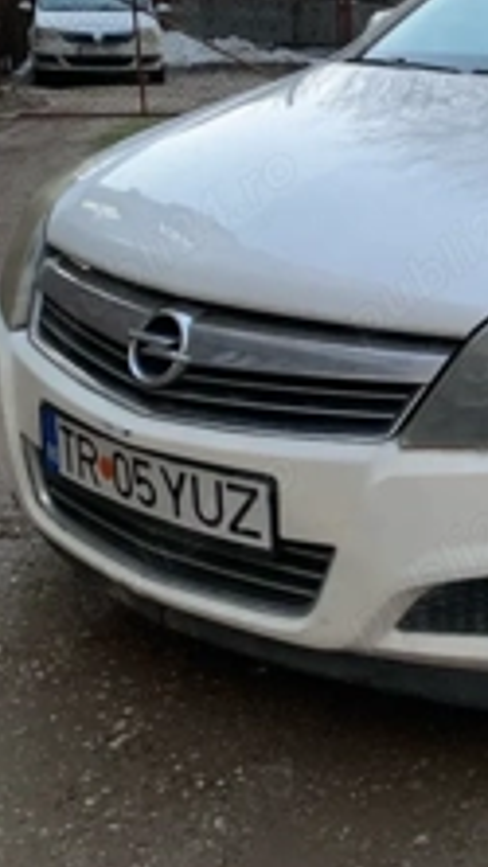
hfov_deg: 22.1
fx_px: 1172
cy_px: 293
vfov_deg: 40.1
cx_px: 550
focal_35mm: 51
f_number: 1.8
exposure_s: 1/60
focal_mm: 4.25
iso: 160
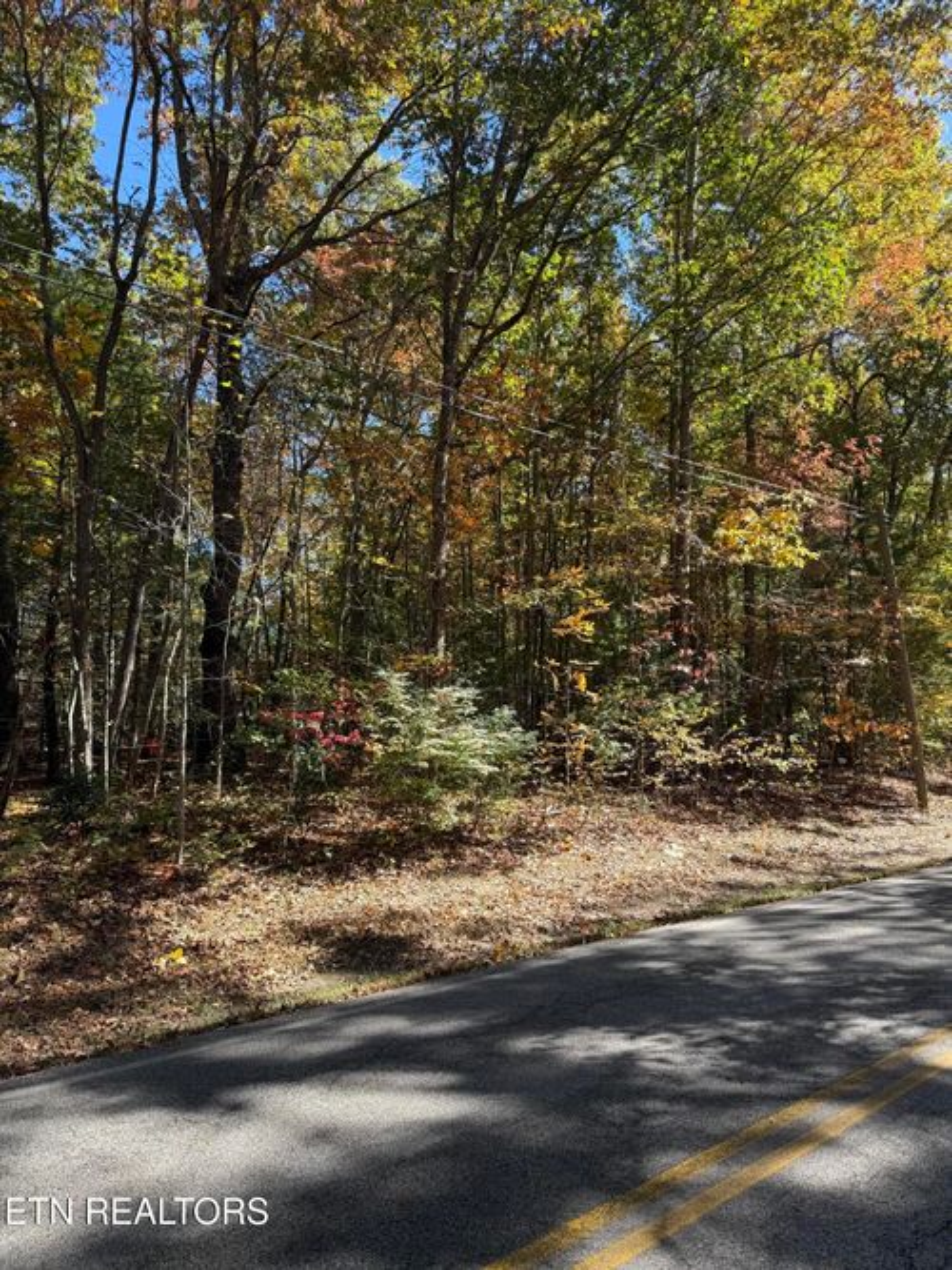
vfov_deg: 71.6
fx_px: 880
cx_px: 476
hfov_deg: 56.8
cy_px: 635
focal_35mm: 24
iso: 80
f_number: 1.78
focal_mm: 6.76
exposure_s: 1/589
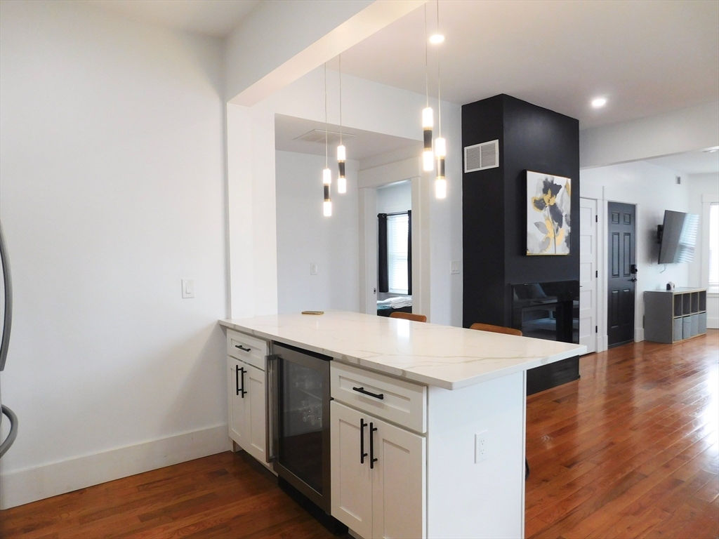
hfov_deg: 73.9
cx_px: 360
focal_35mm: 23
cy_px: 270
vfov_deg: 58.9
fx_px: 478
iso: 125
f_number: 3
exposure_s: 1/40
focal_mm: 4
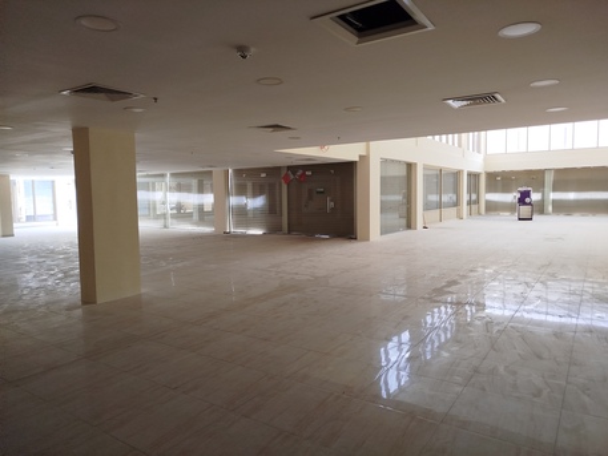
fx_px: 422
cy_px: 228
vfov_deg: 56.8
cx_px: 304
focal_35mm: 24
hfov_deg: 71.6
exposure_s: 1/50
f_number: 1.7
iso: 80
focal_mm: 5.31
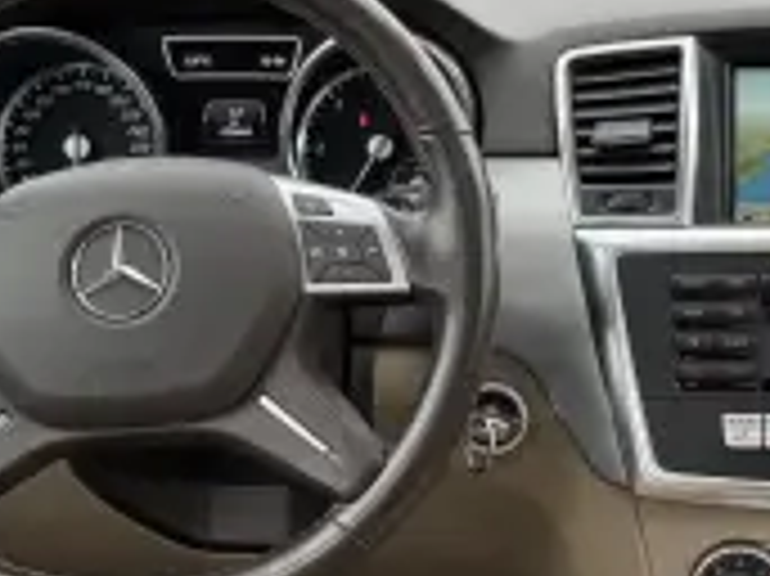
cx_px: 558
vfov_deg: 14.6
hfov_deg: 19.4
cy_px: 274
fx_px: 2245
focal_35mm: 101
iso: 64
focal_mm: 6.76
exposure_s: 1/121
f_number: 1.78
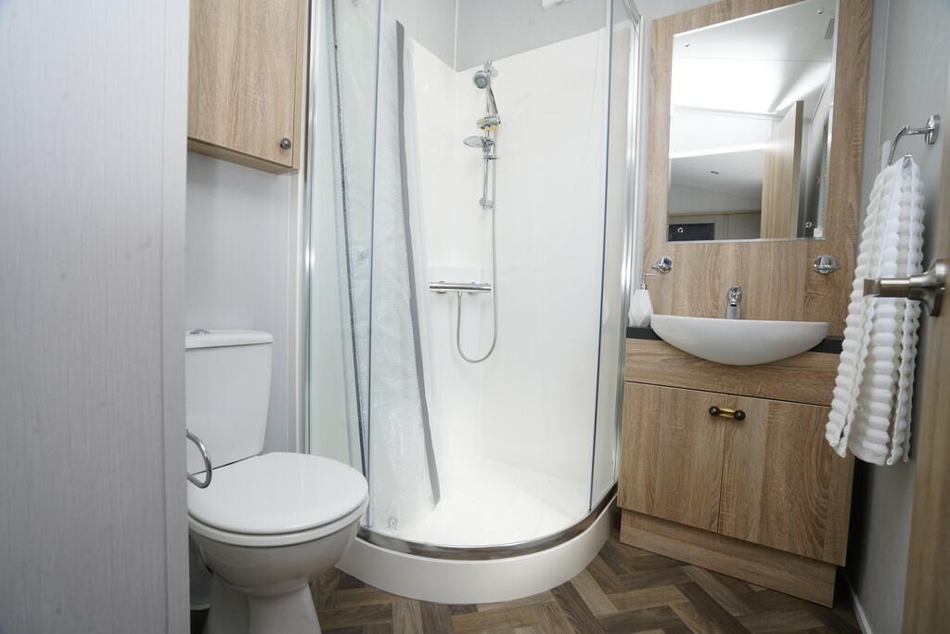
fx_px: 422
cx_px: 475
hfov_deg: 96.7
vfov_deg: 73.8
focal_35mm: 16
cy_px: 317
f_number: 11
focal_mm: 16
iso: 640
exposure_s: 1/60
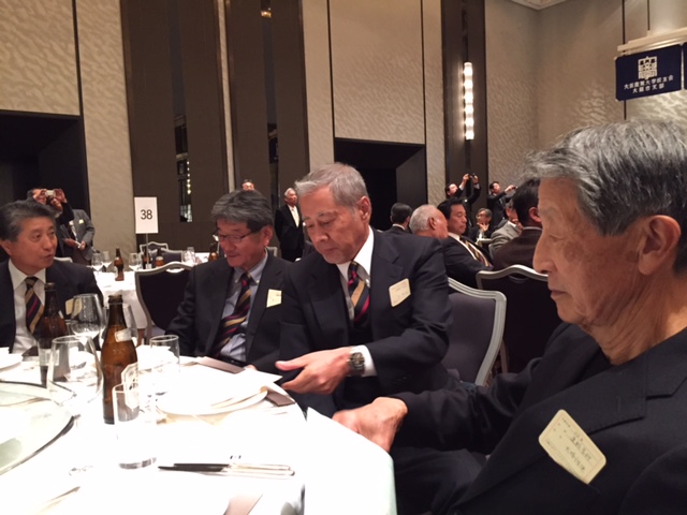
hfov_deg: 61.7
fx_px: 576
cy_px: 258
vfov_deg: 48.2
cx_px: 344
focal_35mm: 29
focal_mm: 4.15
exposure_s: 1/15
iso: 320
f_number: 2.2
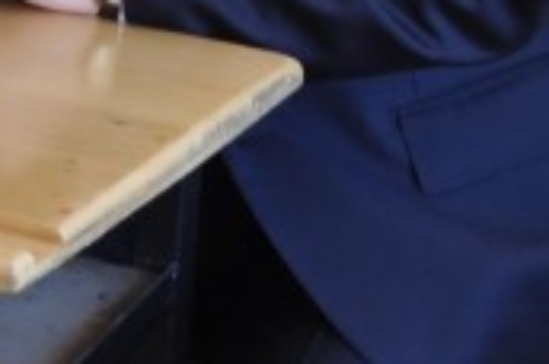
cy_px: -624
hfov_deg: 10.3
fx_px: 2862
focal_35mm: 188
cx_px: -428
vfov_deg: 6.7
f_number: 5.6
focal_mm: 18
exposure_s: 1/30
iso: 360
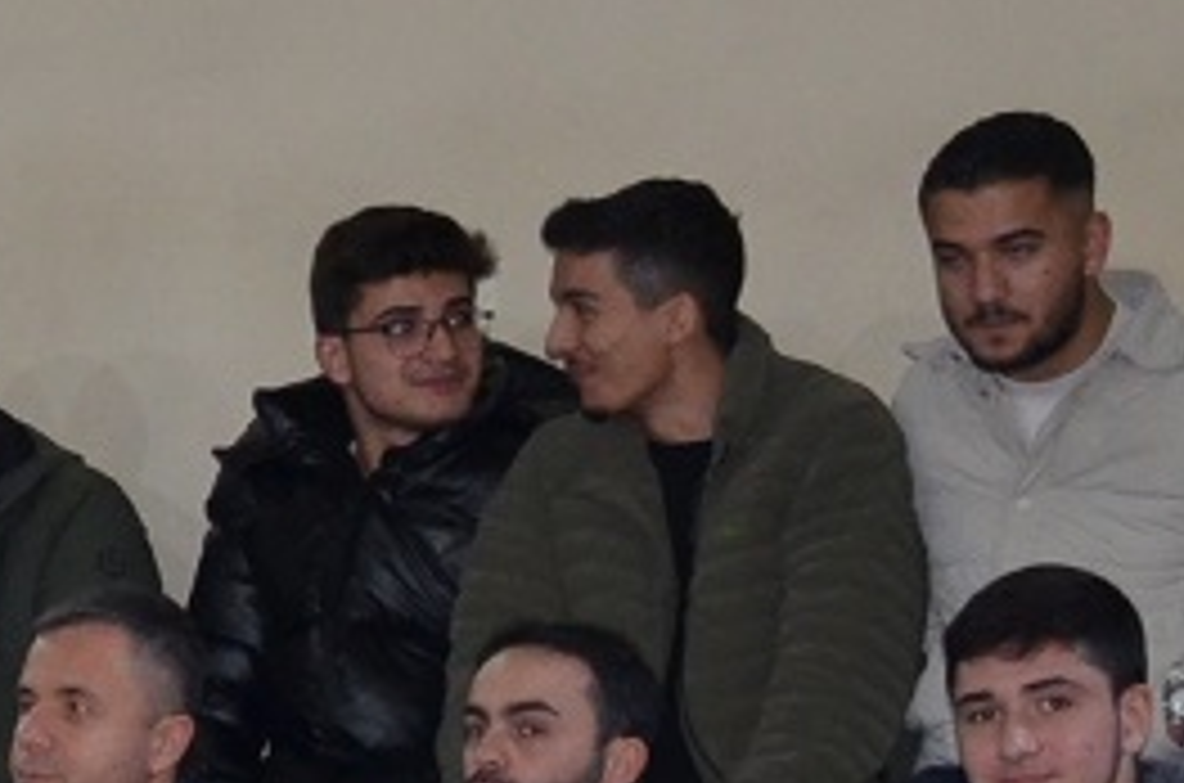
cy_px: 1118
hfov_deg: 7.6
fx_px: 8432
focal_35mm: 257
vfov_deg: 5.3
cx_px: -1373
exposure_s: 1/60
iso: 800
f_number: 4
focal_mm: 30
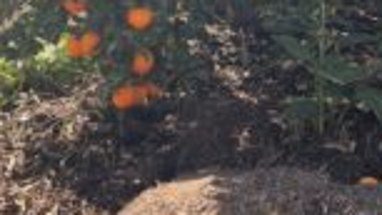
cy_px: -65
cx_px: 266
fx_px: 658
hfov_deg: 32.0
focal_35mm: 65
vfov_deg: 17.4
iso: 50
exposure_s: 1/696
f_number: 1.5
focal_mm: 5.7
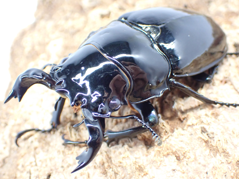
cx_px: 119
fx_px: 435
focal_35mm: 63
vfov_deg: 23.3
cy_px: 89
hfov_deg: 30.7
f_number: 3.6
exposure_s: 1/60
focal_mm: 11.09
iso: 1000
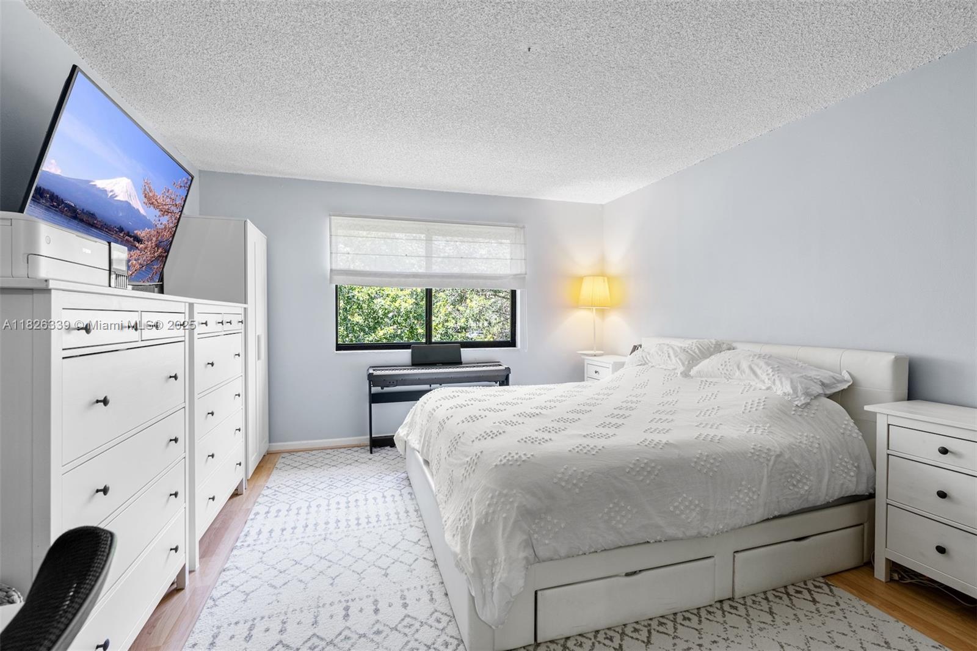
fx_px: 434
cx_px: 488
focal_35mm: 16
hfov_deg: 96.7
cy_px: 326
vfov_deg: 73.7
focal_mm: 16
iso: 400
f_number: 8
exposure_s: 1/2
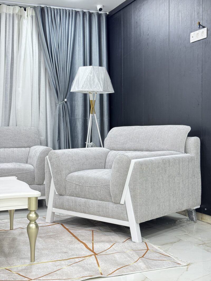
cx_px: 106
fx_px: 390
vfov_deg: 39.7
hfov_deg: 30.3
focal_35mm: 48
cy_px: 140
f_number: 1.78
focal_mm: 6.76
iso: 80
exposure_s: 1/50
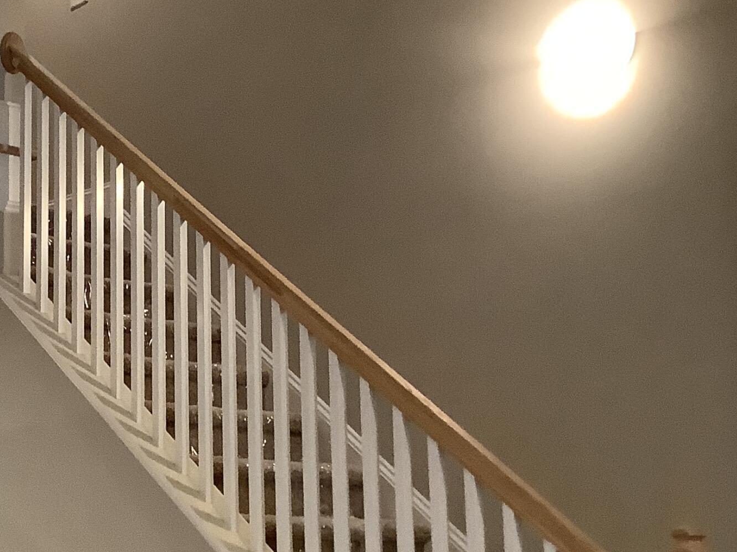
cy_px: 295
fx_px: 1490
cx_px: -29
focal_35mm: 70
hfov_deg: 26.1
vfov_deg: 21.0
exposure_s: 1/60
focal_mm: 3.3
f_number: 2.4
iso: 250
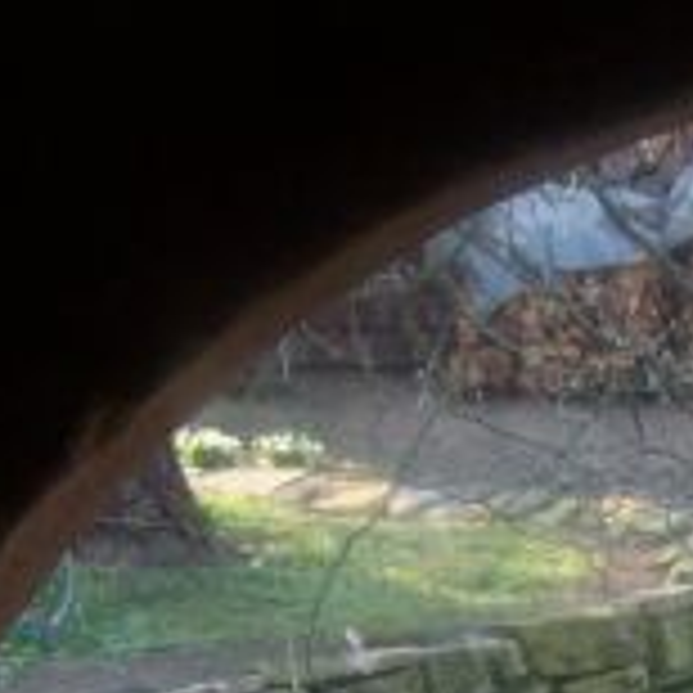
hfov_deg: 12.0
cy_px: 927
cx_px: 994
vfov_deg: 12.1
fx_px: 3171
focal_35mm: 140
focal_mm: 6.3
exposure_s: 1/125
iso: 125
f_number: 2.8
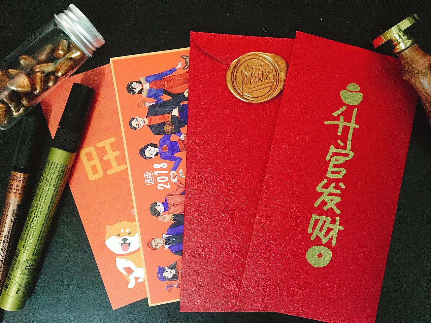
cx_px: 216
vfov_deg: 48.2
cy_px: 162
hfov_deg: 61.7
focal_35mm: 29
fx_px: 361
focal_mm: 4.15
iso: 500
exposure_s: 1/17
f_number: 2.2
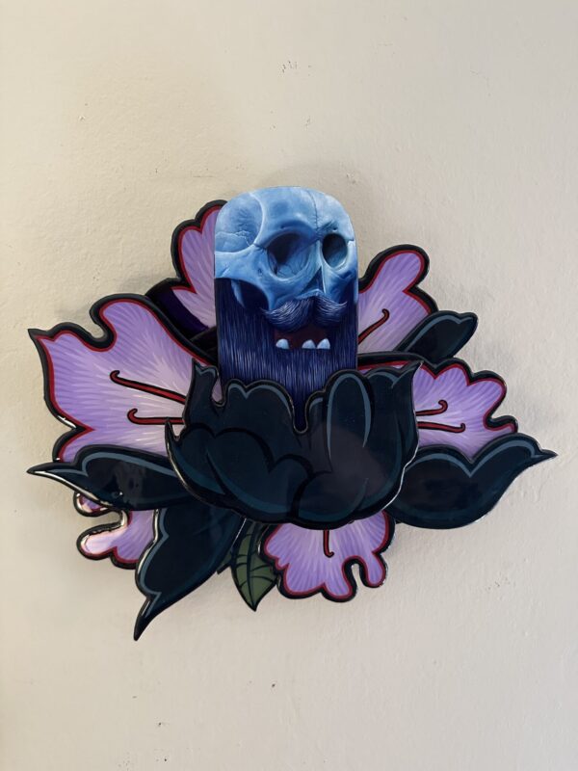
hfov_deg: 56.8
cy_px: 386
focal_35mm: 24
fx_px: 534
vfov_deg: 71.6
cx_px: 289
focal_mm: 6.86
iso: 640
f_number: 1.78
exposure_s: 1/60
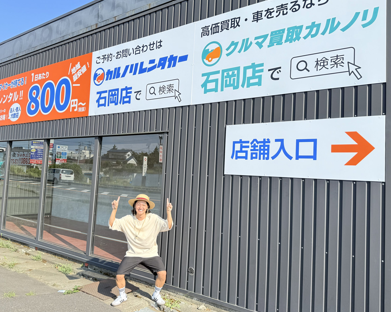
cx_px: 190
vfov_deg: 54.9
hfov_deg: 66.0
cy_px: 150
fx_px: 301
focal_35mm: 26
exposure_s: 1/1250
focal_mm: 6.76
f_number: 1.78
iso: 80
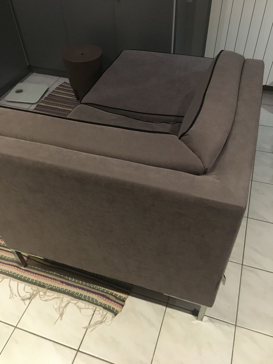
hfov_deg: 48.2
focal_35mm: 29
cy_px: 182
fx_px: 305
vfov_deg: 61.7
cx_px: 136
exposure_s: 1/17
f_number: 2.2
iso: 320
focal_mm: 4.15
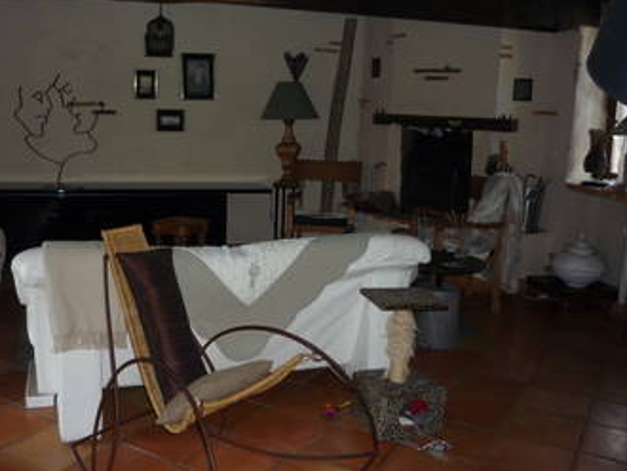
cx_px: 289
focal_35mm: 36
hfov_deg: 51.3
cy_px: 220
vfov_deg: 39.7
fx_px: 653
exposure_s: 1/30
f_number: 2.8
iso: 200
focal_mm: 5.5
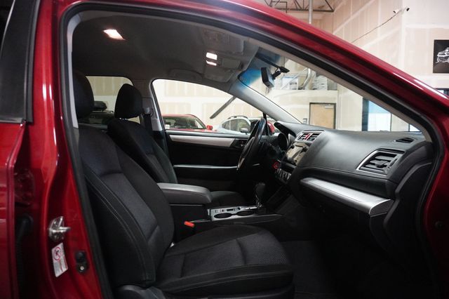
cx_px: 224
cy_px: 150
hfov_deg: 73.8
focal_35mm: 24
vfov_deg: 53.1
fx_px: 299
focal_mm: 16
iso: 6400
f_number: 3.5
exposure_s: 1/160
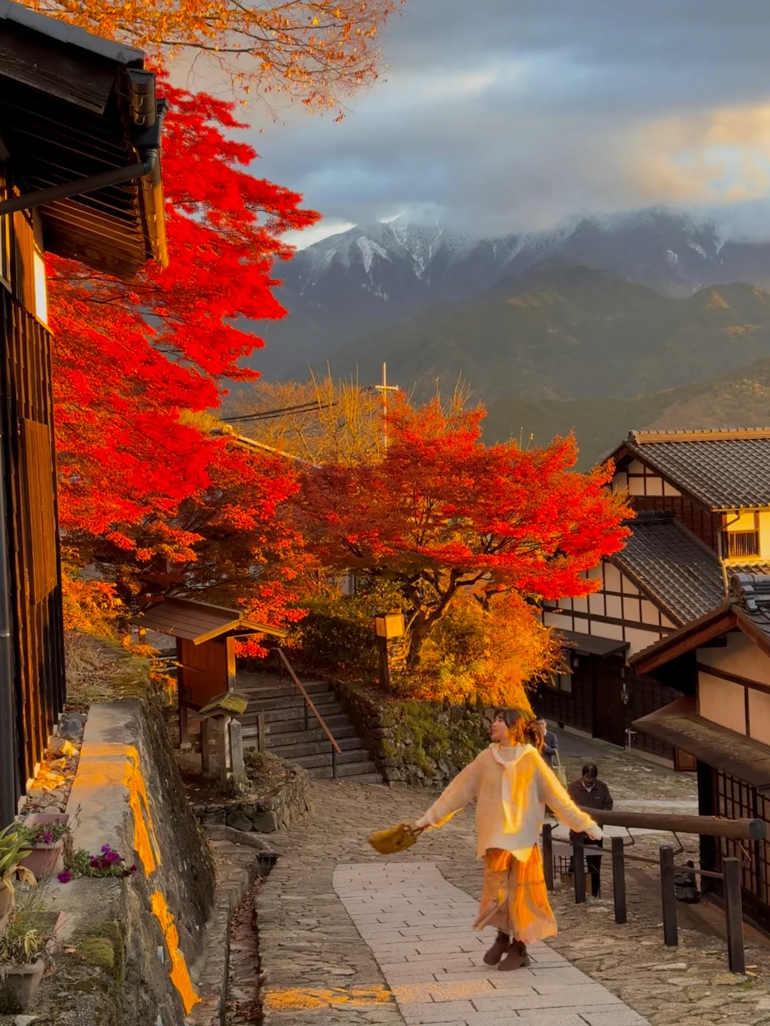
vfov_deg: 39.7
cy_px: 513
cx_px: 385
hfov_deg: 30.3
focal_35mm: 48
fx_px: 1424
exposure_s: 1/102
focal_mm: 6.76
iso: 100
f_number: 1.78
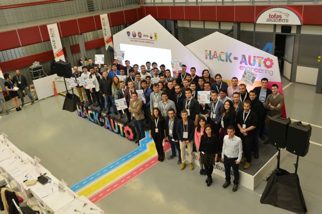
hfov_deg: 58.7
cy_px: 107
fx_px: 286
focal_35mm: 32
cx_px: 161
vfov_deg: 41.1
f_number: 4
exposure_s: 1/100
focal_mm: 32
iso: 800
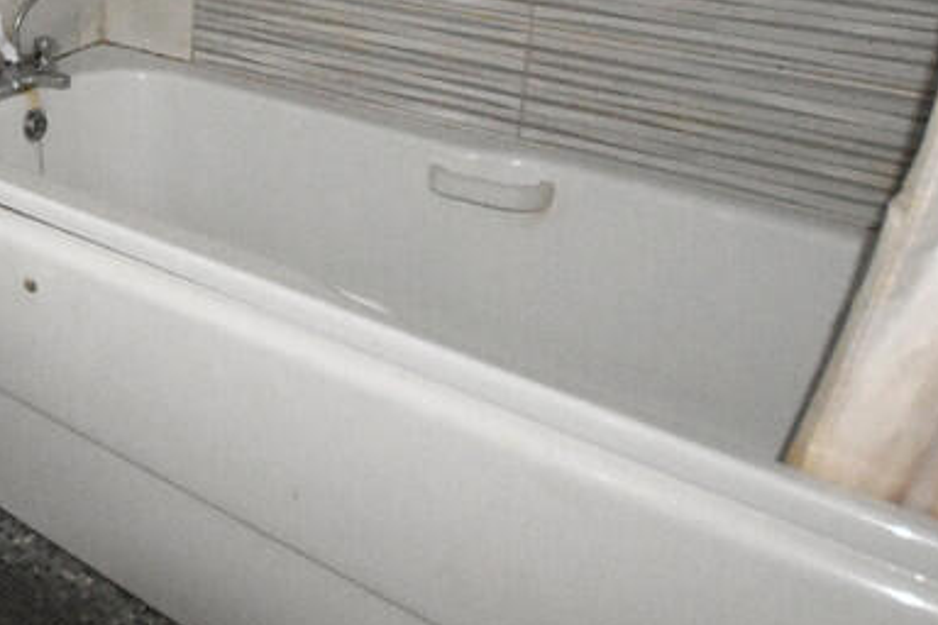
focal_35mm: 40
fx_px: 1042
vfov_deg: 30.2
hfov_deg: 39.8
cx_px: -85
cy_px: -52
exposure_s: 1/60
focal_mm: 10
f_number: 4
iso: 5600
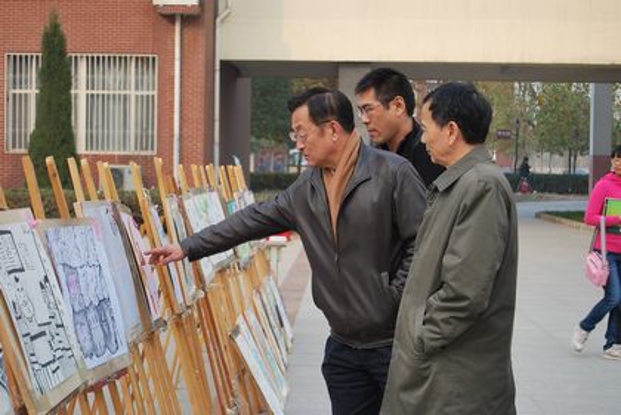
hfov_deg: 24.6
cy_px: 208
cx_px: 310
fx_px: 1425
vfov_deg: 16.6
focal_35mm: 82
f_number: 5.6
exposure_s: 1/125
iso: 100
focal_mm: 55
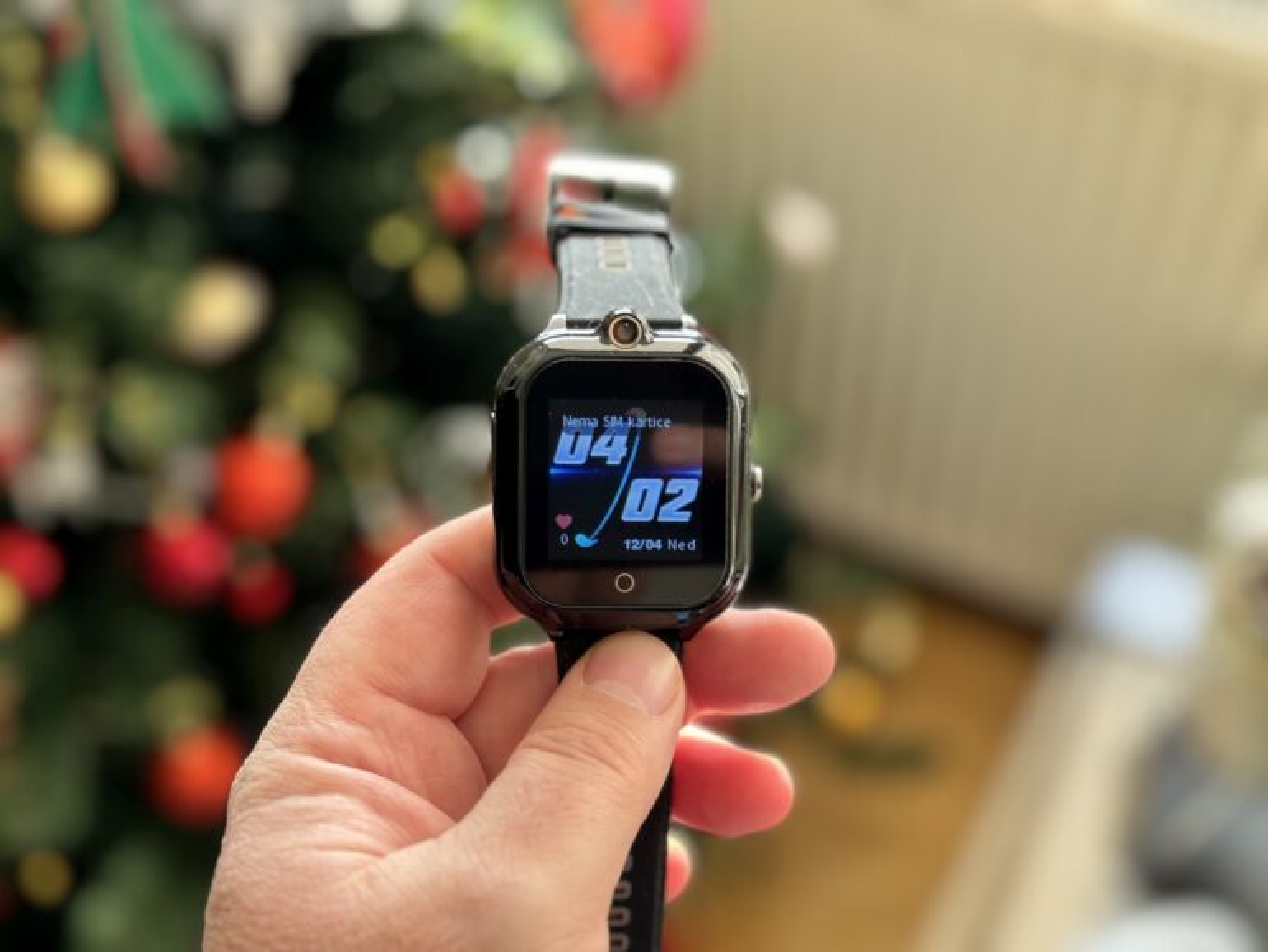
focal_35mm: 48
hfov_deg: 39.6
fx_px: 1759
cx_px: 634
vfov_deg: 30.3
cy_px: 476
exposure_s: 1/171
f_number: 1.78
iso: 80
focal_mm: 6.86
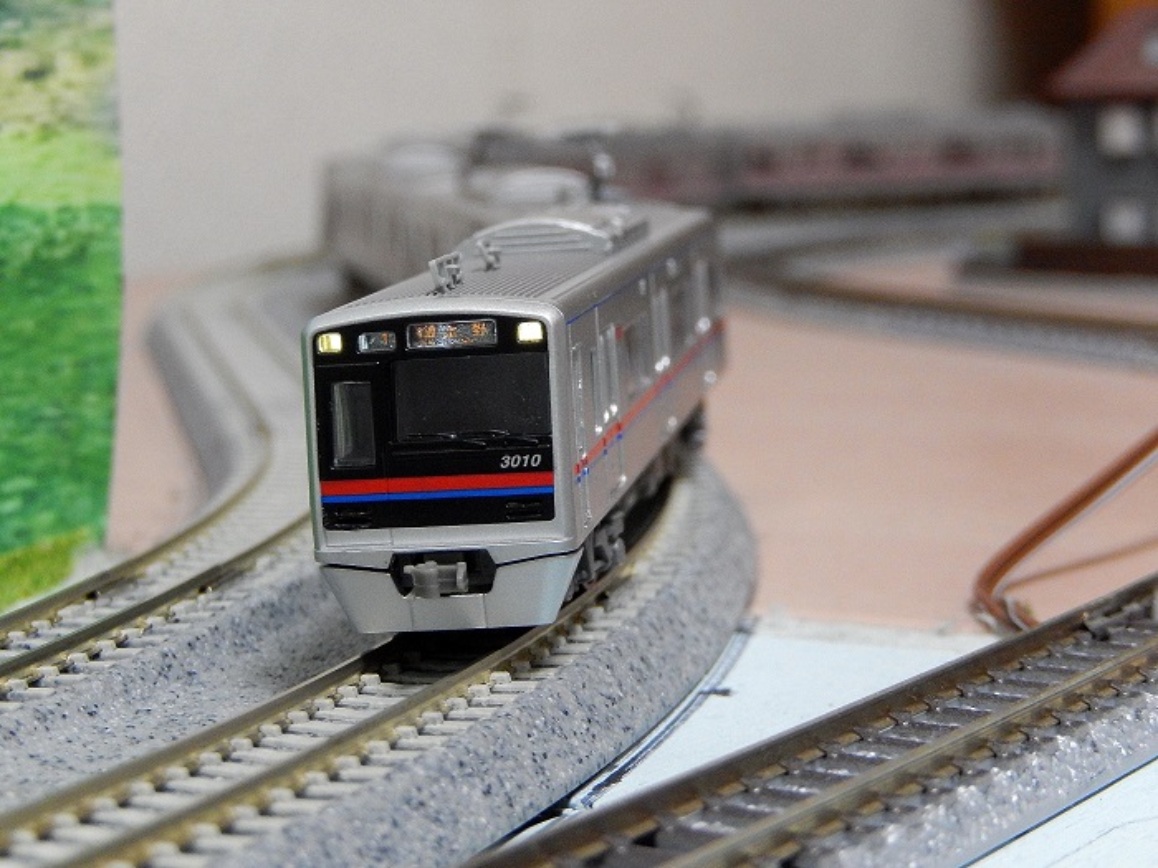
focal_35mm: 95
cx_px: 579
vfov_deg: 15.6
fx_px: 3178
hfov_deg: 20.7
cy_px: 434
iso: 800
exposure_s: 1/13
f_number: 5.2
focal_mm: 17
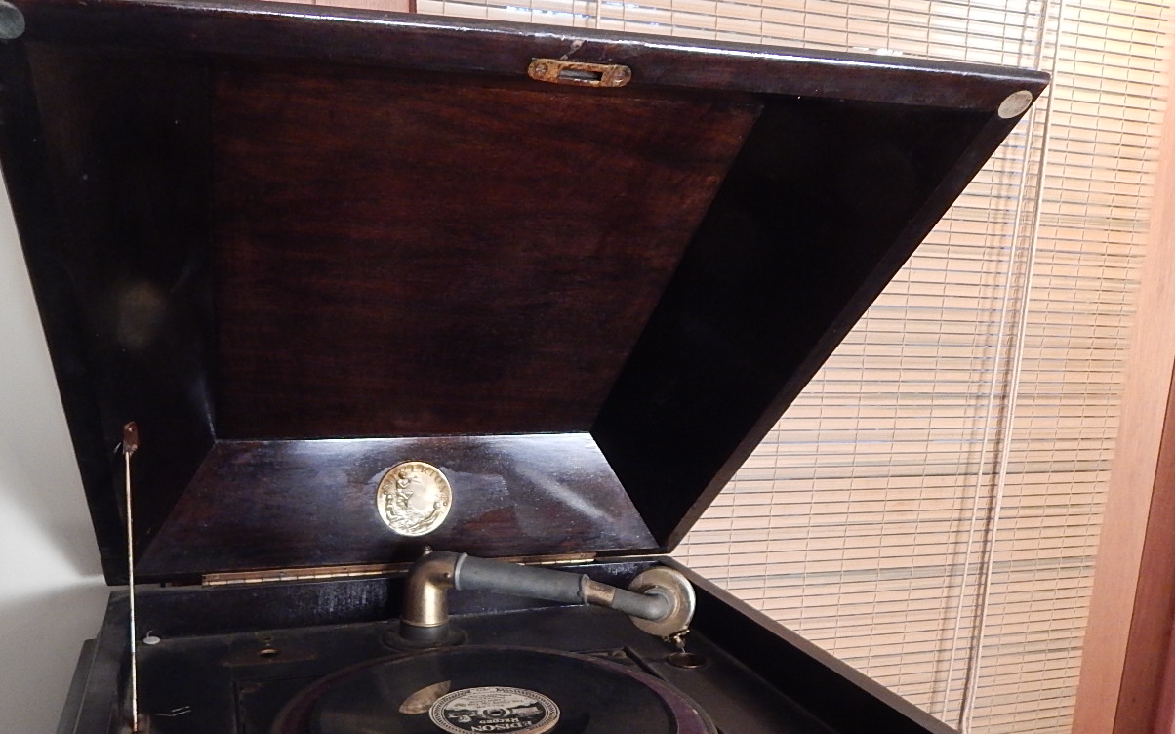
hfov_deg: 60.9
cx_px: 492
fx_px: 993
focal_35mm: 31
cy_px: 517
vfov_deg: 39.8
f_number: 3
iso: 400
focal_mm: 4
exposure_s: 1/20
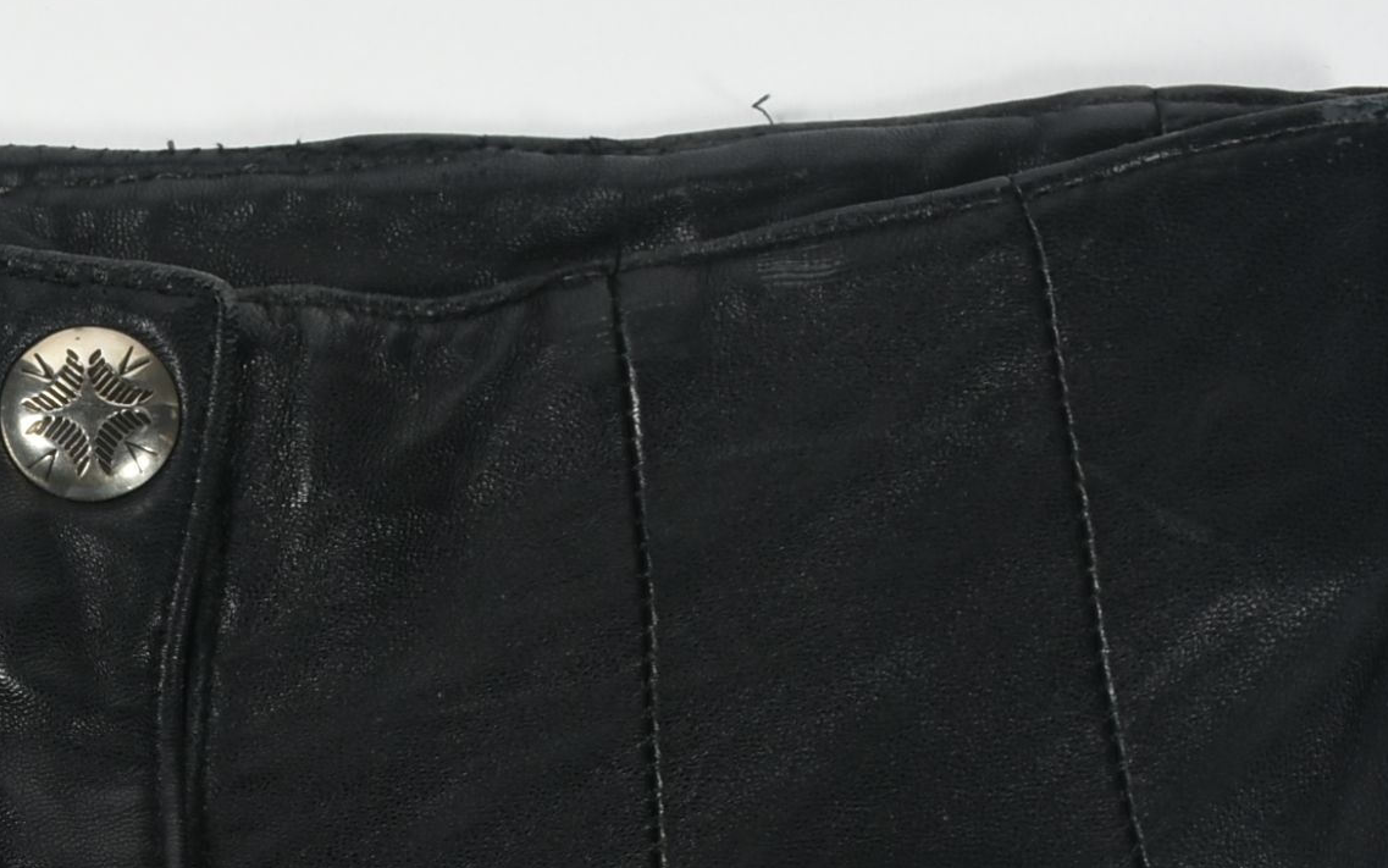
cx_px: 104
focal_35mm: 153
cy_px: 1076
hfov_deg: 13.5
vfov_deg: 8.5
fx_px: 5788
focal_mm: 38
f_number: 10
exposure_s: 1/125
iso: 200
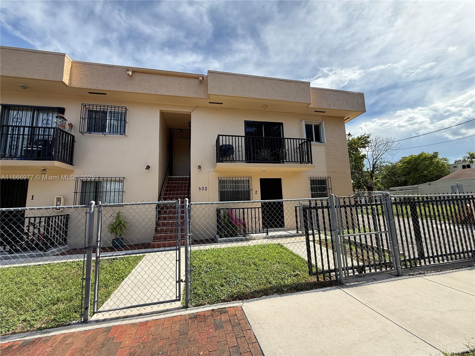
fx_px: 192
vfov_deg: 85.7
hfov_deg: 102.1
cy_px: 178
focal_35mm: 14
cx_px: 238
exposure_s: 1/540
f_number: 2.2
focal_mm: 2.22
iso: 50
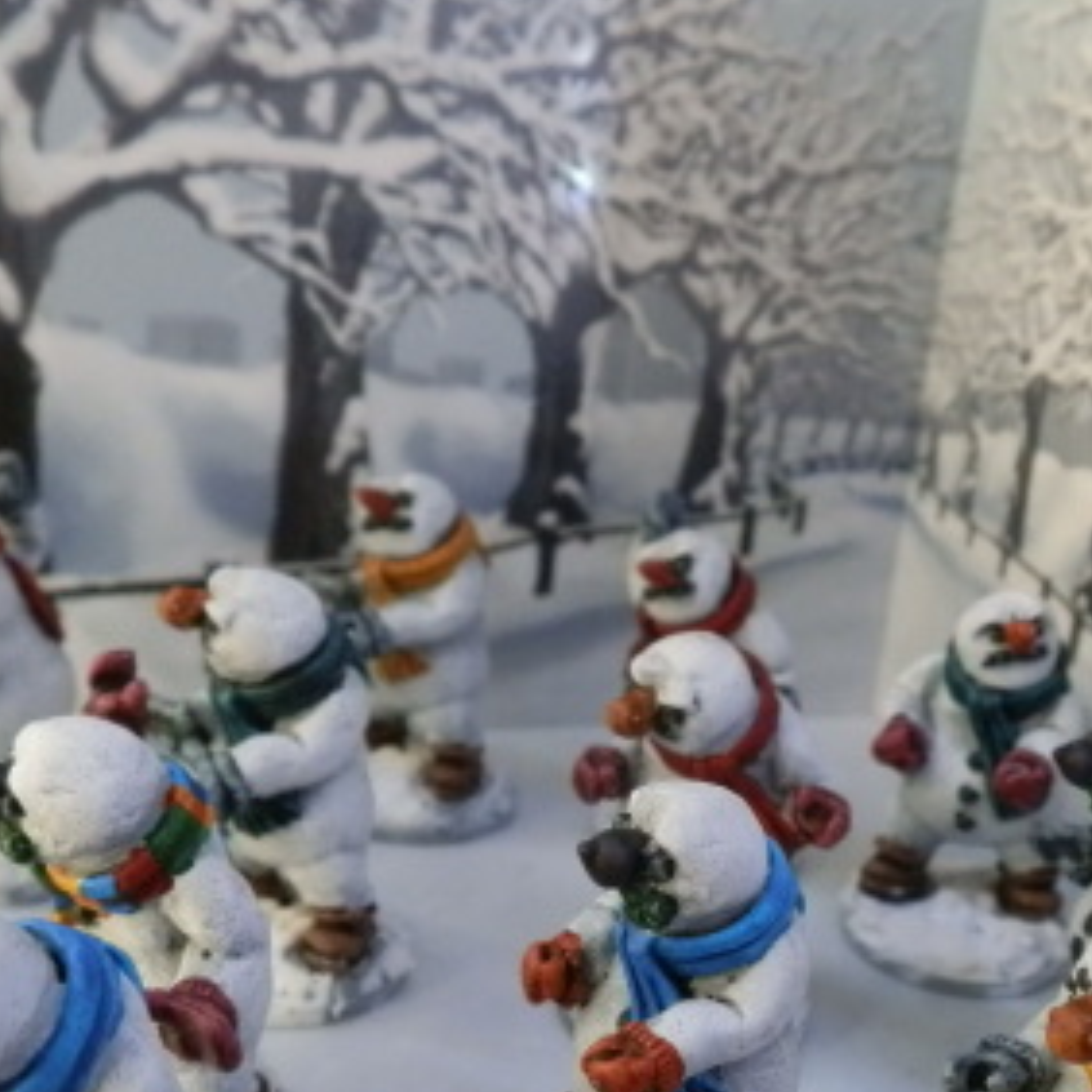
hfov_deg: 35.9
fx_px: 1677
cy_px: 751
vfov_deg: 35.6
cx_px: 682
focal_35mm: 47
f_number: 3.1
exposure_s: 1/200
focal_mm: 5
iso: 400
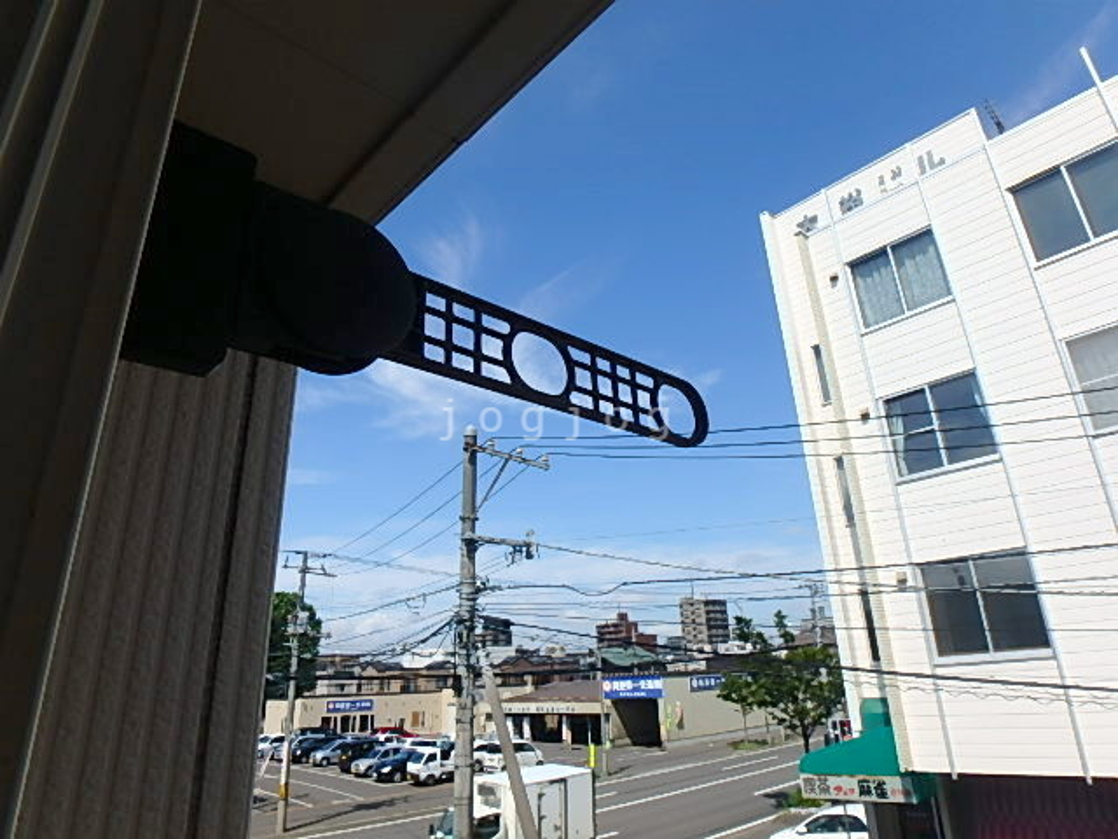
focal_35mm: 21
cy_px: 420
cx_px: 559
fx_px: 678
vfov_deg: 63.4
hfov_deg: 79.0
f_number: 6
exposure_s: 1/500
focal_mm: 3.7
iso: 125
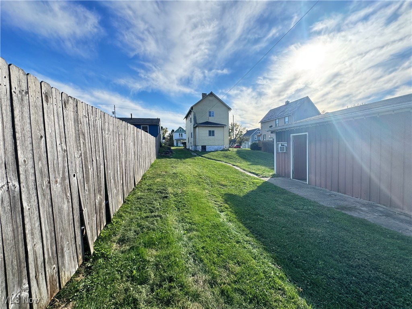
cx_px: 206
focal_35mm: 14
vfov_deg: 85.7
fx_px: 167
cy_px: 154
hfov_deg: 102.1
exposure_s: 1/693
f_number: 2.2
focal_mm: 2.22
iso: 40
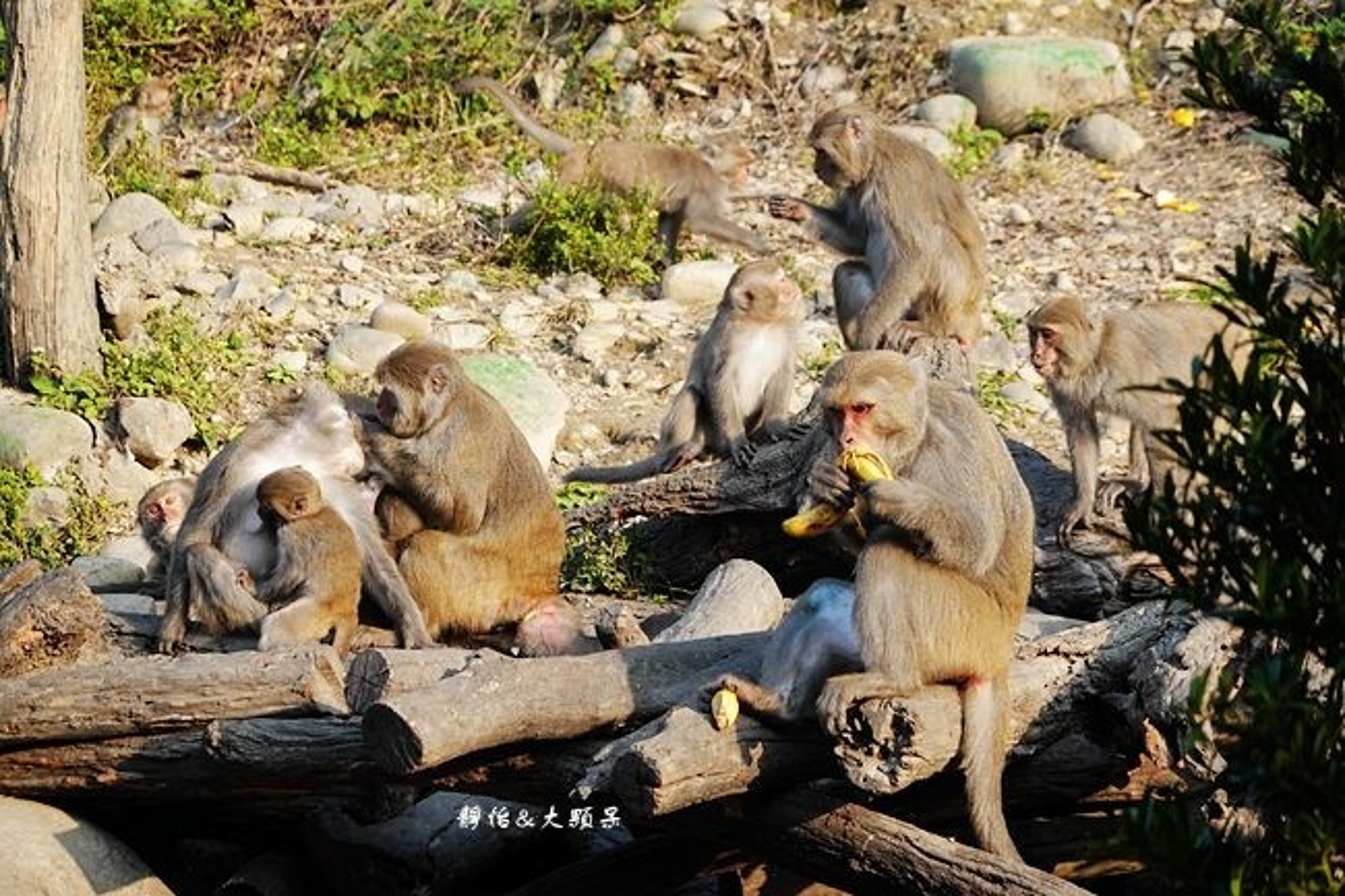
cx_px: 672
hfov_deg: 12.9
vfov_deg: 8.6
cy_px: 448
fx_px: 5939
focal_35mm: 159
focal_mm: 57.82
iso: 200
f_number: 4.5
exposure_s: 1/160
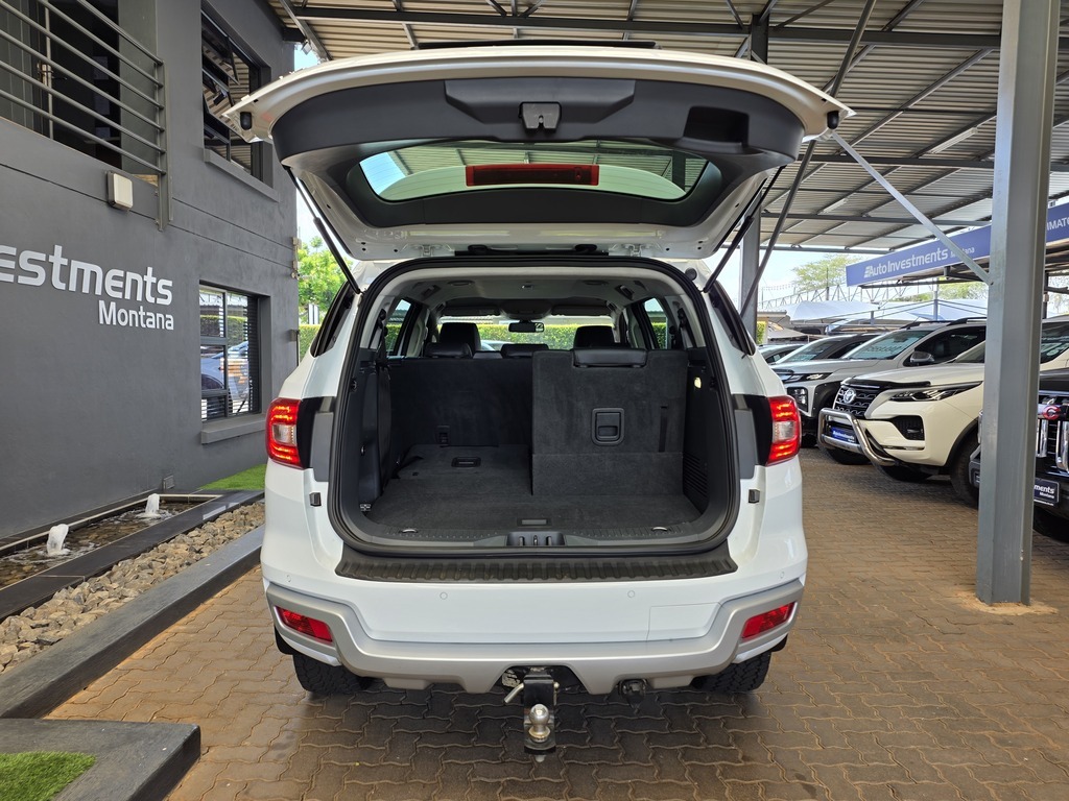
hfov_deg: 73.9
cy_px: 400
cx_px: 534
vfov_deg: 58.9
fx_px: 710
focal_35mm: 23
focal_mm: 6.25
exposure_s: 1/100
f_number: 1.7
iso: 12
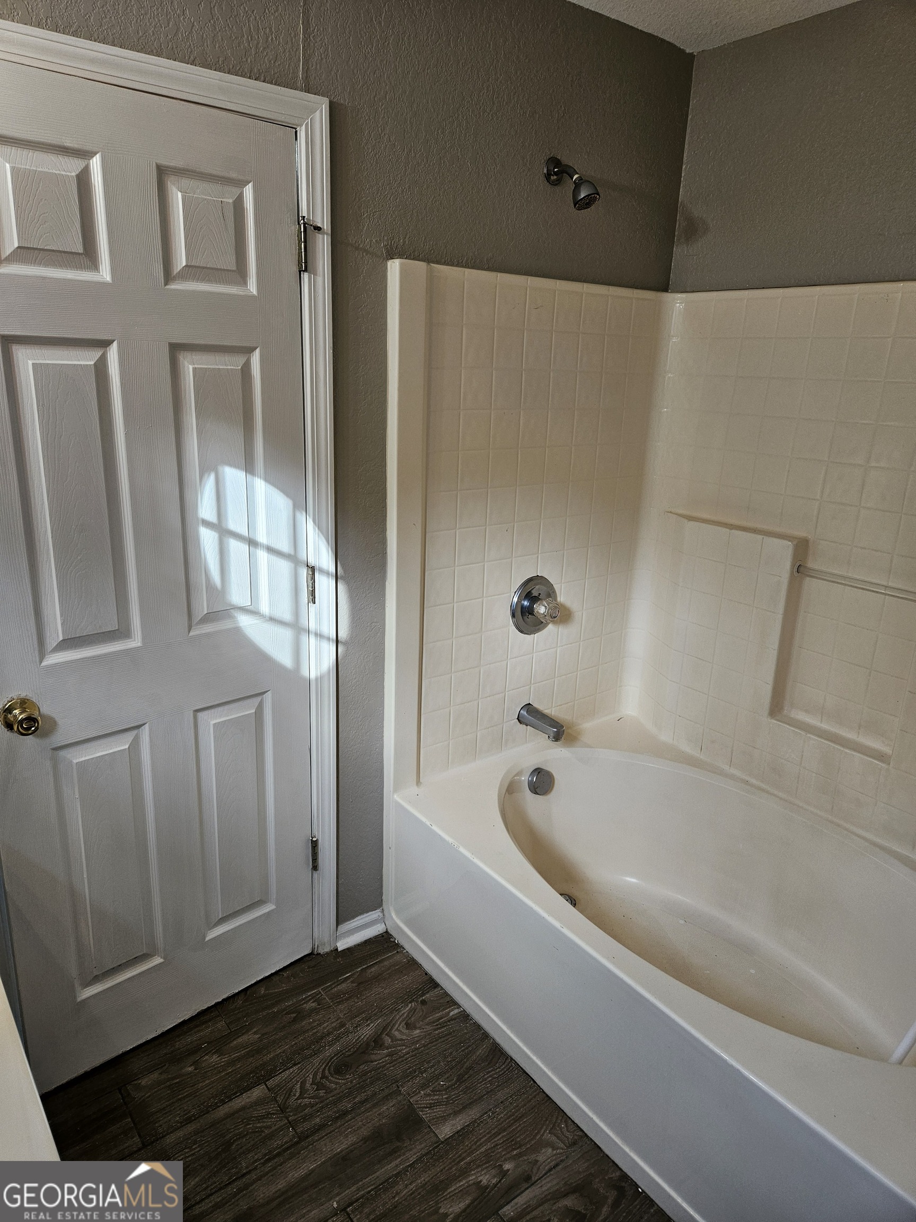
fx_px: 811
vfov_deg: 73.9
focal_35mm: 23
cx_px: 458
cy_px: 611
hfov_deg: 58.9
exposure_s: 1/120
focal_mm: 5.4
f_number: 1.8
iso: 100
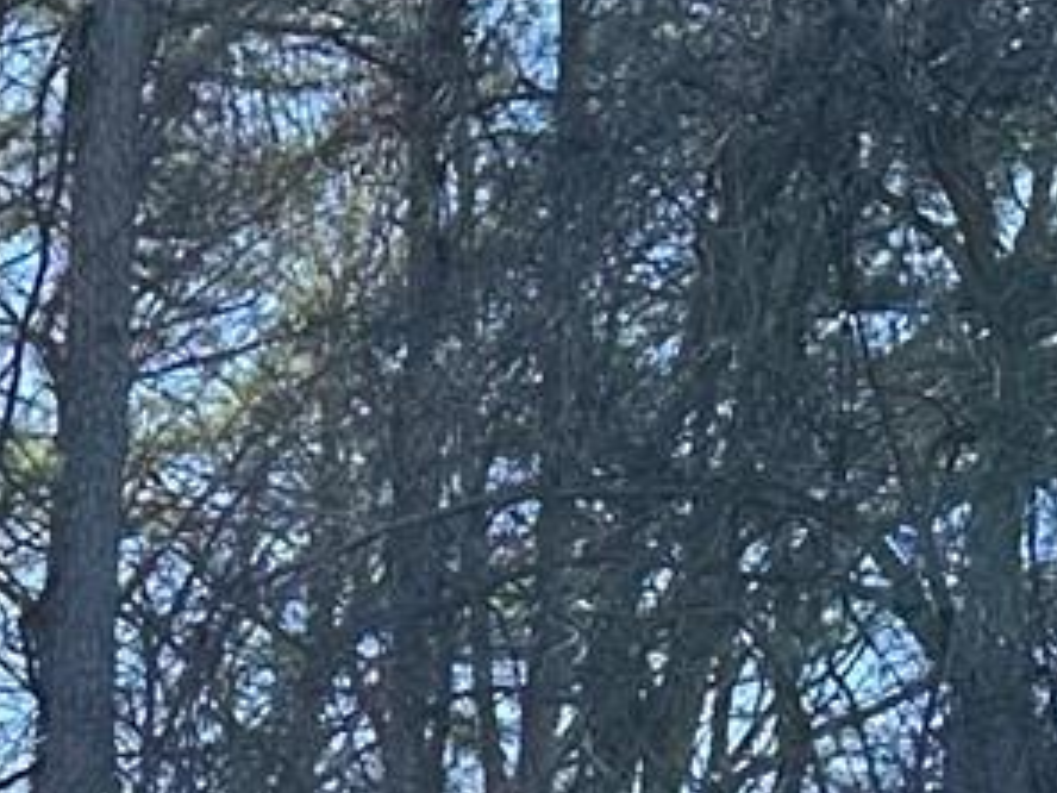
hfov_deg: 10.3
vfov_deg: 8.4
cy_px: 1715
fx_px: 5069
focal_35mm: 166
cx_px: -1457
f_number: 1.78
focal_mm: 6.86
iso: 80
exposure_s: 1/1183
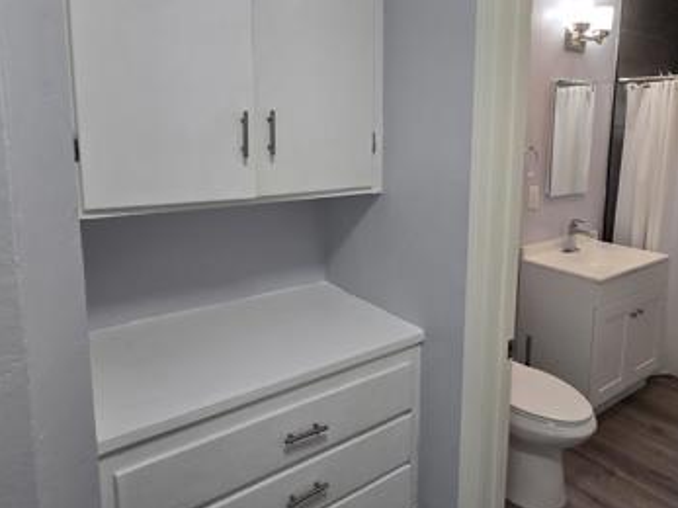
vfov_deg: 56.3
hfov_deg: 71.2
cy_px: 201
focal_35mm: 24
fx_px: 470
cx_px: 387
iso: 125
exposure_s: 1/60
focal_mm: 1.7
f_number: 2.2
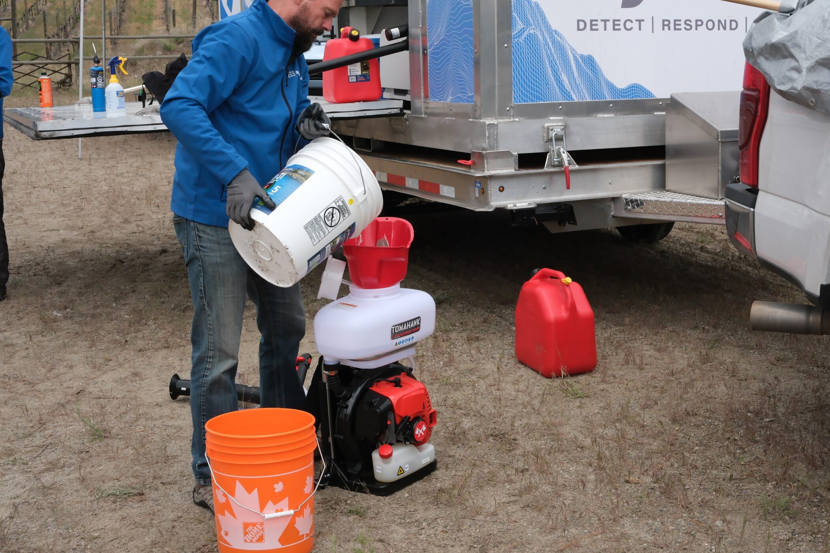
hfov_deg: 39.5
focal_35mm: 50
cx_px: 487
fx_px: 1153
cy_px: 241
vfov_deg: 27.0
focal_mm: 27
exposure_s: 1/640
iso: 640
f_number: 8
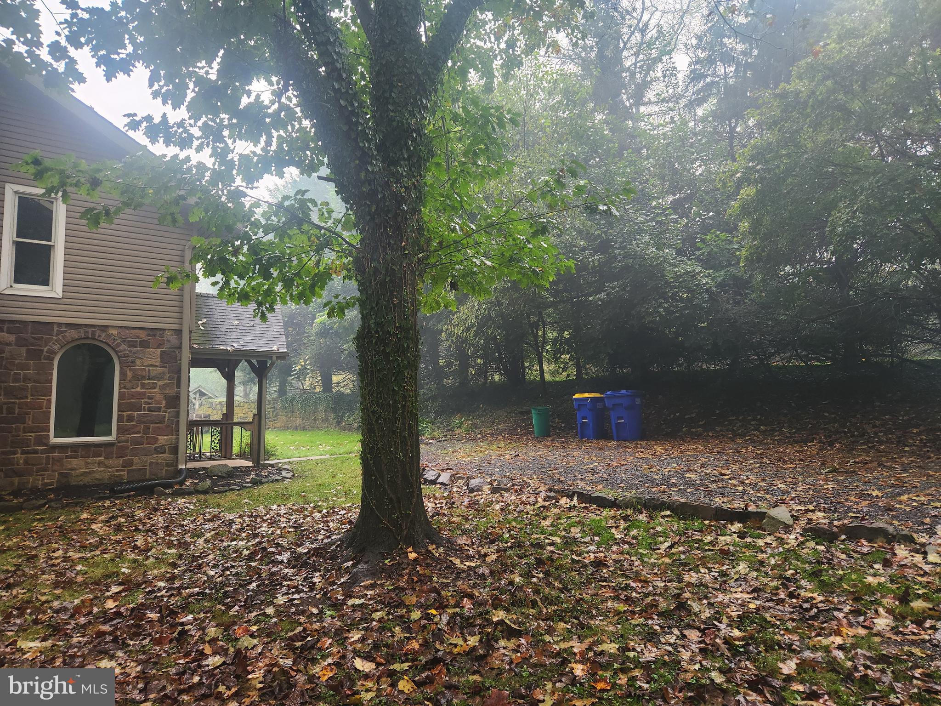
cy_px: 353
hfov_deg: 73.9
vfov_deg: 58.9
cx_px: 470
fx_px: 625
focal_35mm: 23
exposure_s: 1/180
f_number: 1.8
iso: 200
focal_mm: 5.4
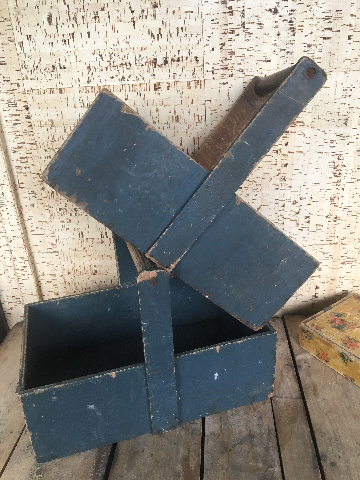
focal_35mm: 29
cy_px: 240
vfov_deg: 61.7
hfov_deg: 48.2
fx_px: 402
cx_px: 180
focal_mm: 4.15
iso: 40
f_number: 2.2
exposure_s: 1/33
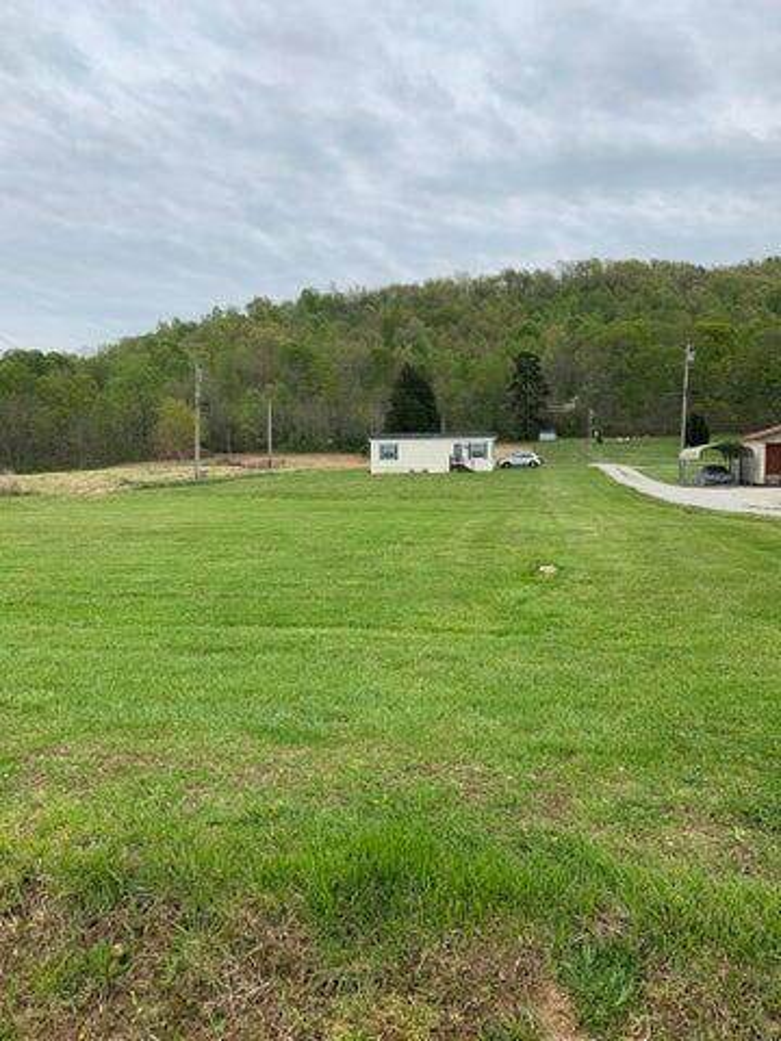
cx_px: 390
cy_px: 520
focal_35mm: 26
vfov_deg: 67.3
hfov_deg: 53.1
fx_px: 782
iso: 25
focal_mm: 4.25
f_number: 1.8
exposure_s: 1/822
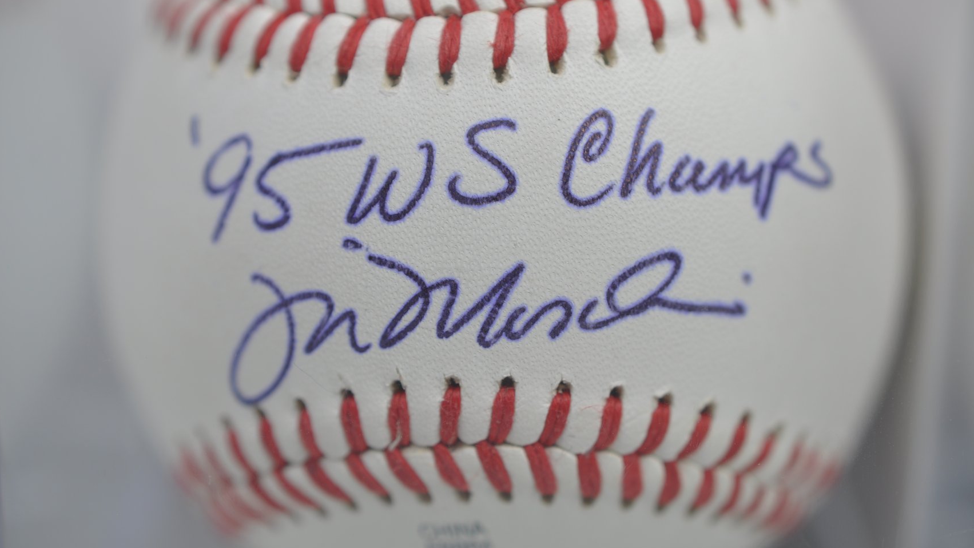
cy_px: 259
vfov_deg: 19.1
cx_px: 486
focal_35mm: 63
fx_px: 1627
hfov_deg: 33.3
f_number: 4.5
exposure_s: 1/80
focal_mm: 40
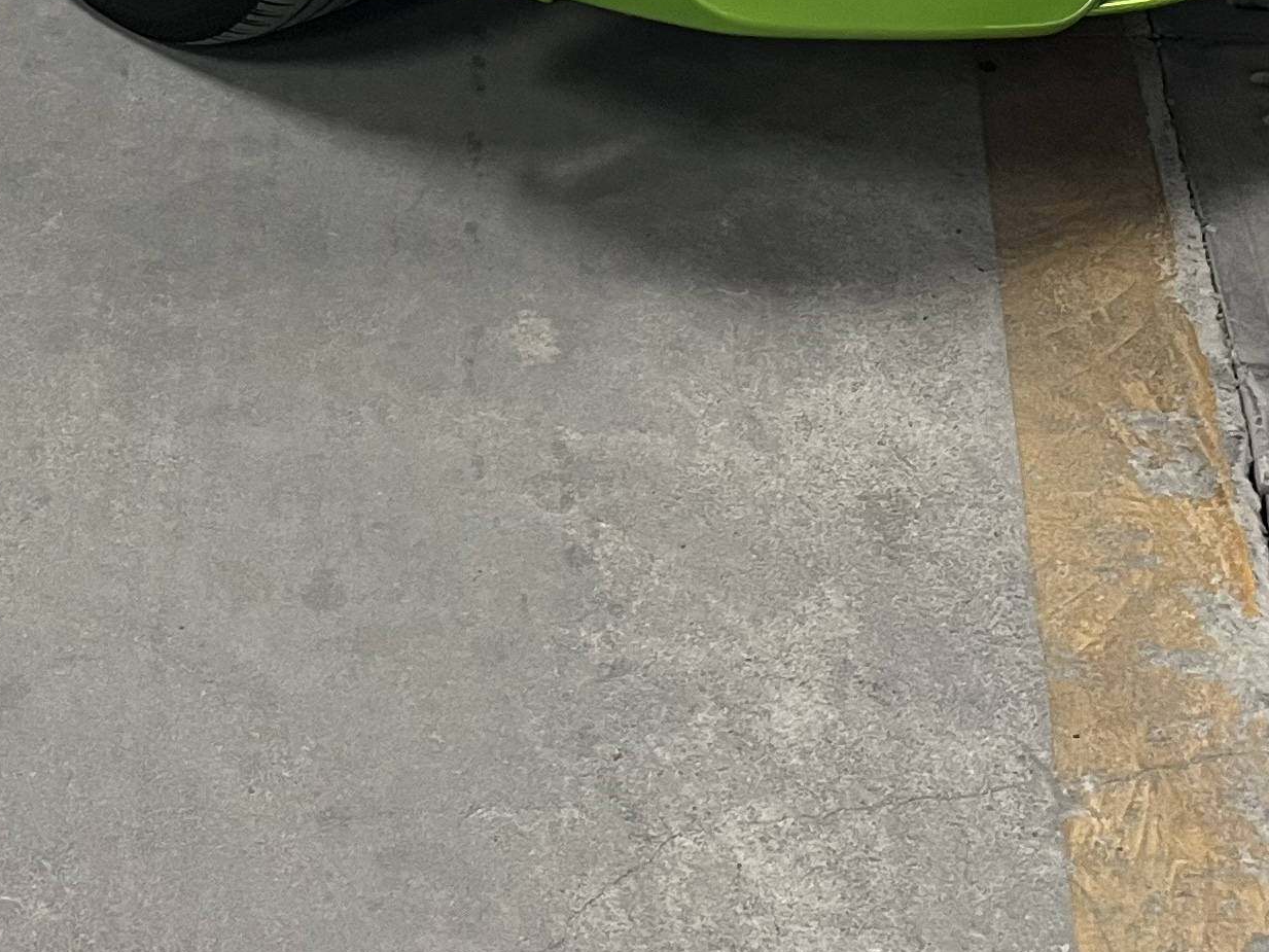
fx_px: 3116
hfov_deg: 22.9
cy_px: -566
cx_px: 429
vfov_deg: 15.7
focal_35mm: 85
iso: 125
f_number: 1.6
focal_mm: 5.1
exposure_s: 1/50
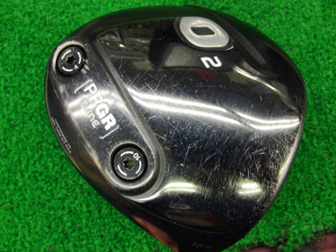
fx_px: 359
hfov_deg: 50.1
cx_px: 168
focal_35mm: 37
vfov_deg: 38.7
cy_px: 126
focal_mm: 6.42
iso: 400
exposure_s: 1/40
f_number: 3.6
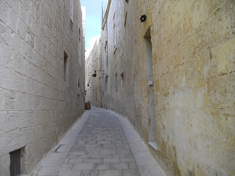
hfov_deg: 58.4
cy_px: 88
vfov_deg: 45.4
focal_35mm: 31
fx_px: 210
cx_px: 118
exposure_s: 1/200
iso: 100
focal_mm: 5.7
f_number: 2.9
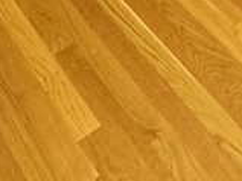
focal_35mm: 90
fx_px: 629
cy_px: -379
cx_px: 304
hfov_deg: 20.2
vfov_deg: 10.6
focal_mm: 2.22
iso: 640
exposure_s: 1/60
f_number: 2.2
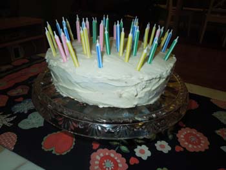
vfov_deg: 54.9
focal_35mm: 25
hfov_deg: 69.4
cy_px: 85
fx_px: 163
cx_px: 113
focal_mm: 4.5
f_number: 3.3
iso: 100
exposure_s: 1/30
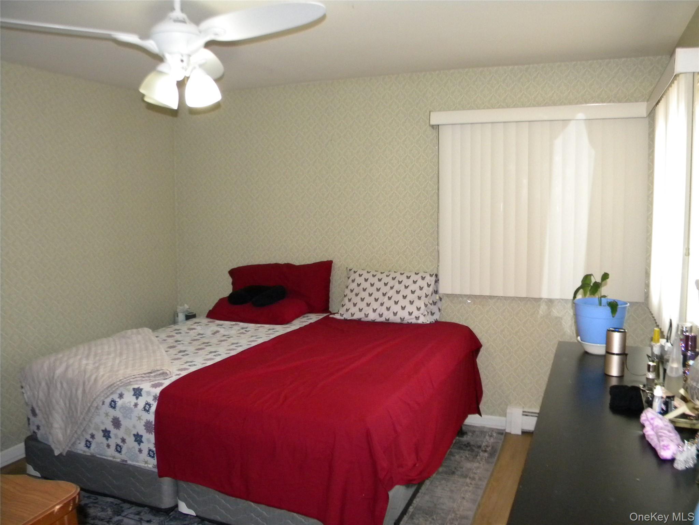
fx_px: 565
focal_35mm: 28
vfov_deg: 49.7
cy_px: 262
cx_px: 350
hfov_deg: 63.4
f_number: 3.5
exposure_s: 1/26
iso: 400
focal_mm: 5
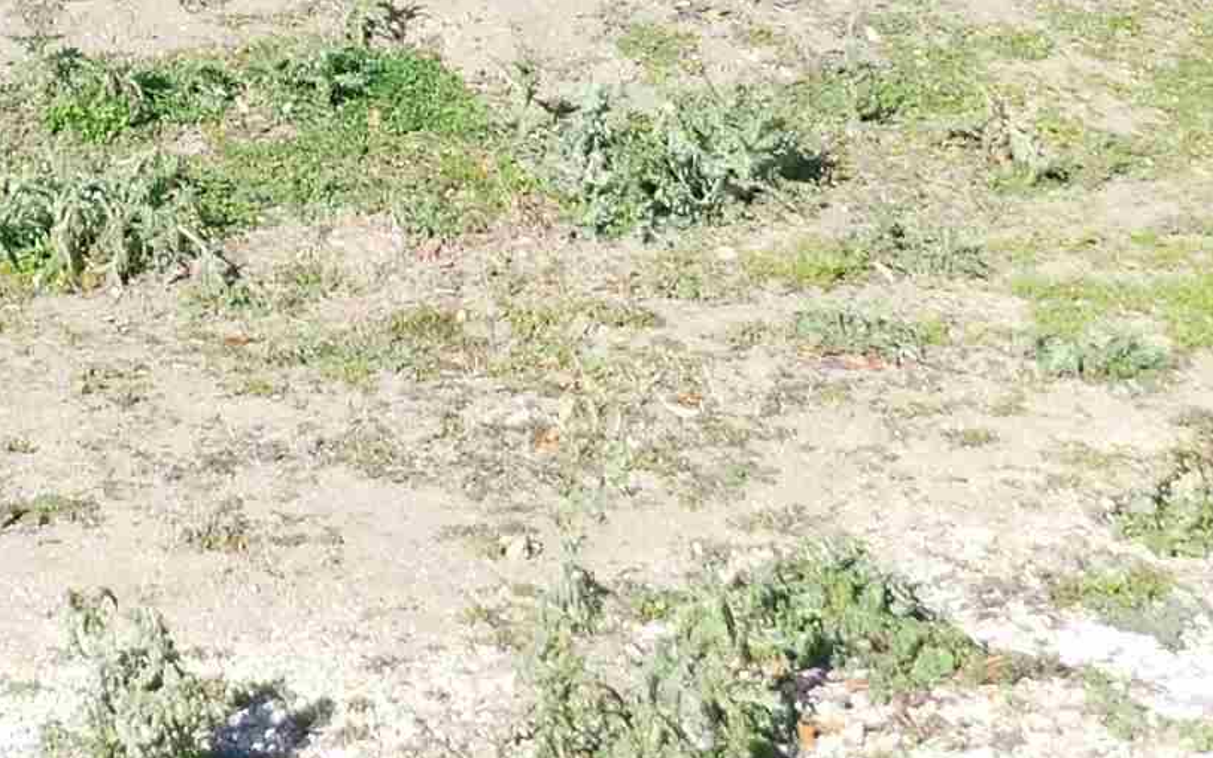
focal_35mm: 92
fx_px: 3042
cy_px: -655
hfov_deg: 21.7
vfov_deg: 12.8
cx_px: -13
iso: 125
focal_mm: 4
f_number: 3
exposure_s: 1/800
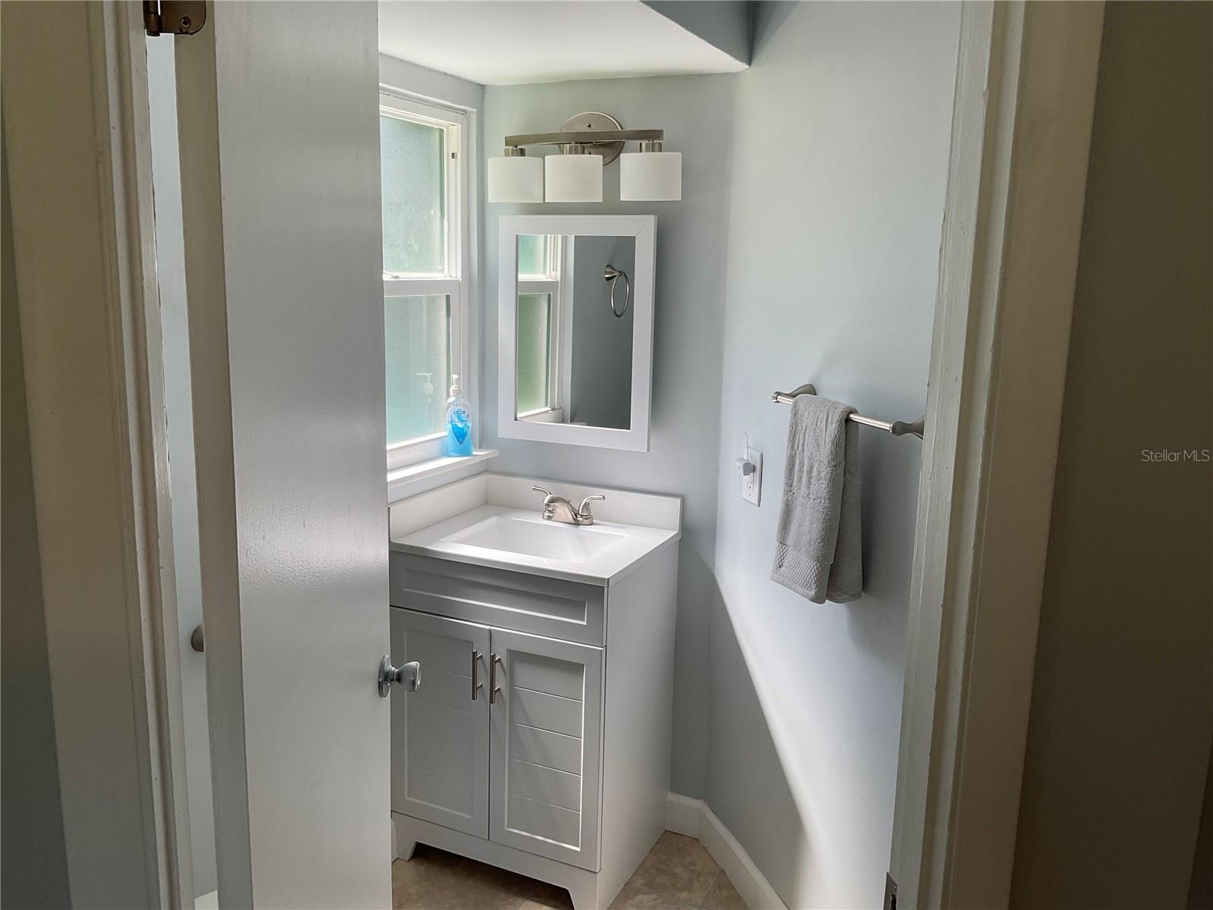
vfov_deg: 48.2
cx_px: 606
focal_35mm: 29
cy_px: 455
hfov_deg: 61.7
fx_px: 1016
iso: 16
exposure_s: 1/126
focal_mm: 3
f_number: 1.8
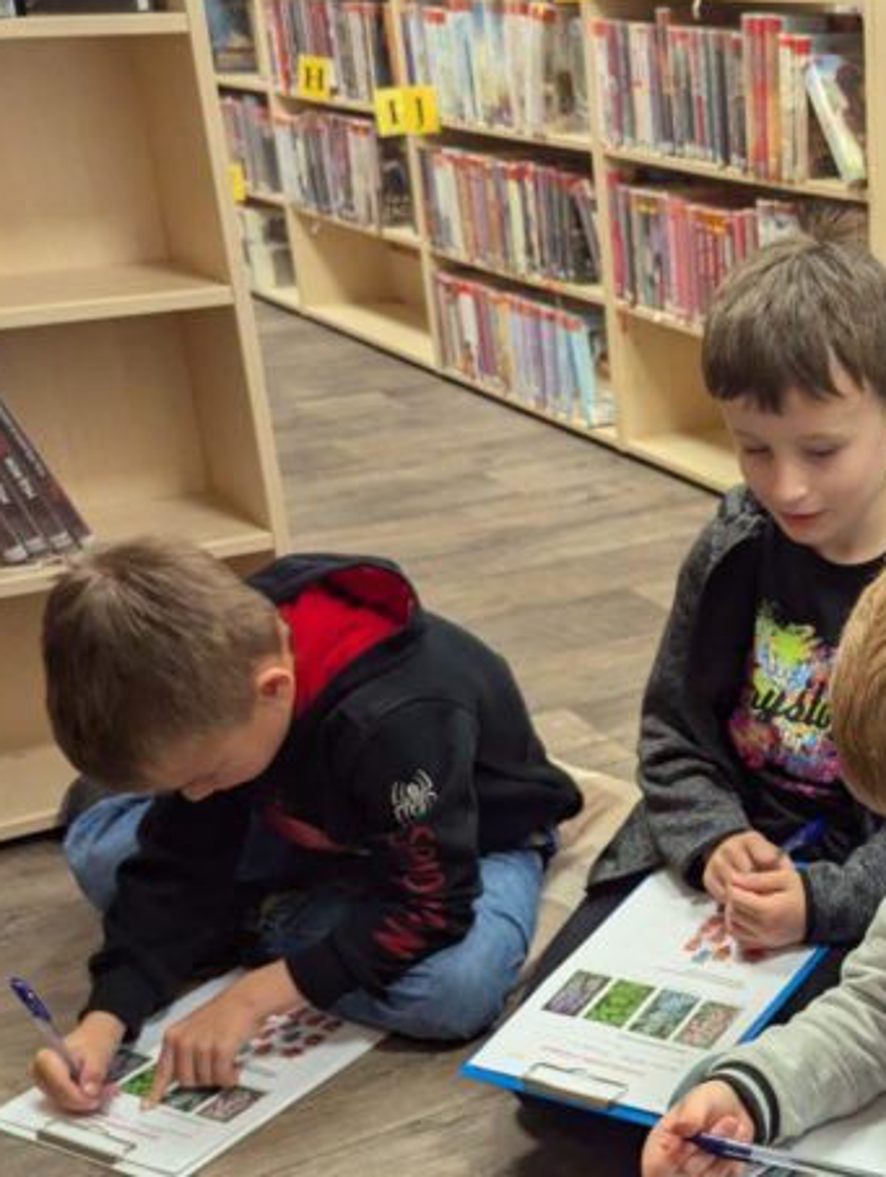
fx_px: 1839
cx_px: 982
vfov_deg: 35.2
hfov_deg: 25.1
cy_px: 756
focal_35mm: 54
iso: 861
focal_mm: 6.81
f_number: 1.85
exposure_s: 1/184
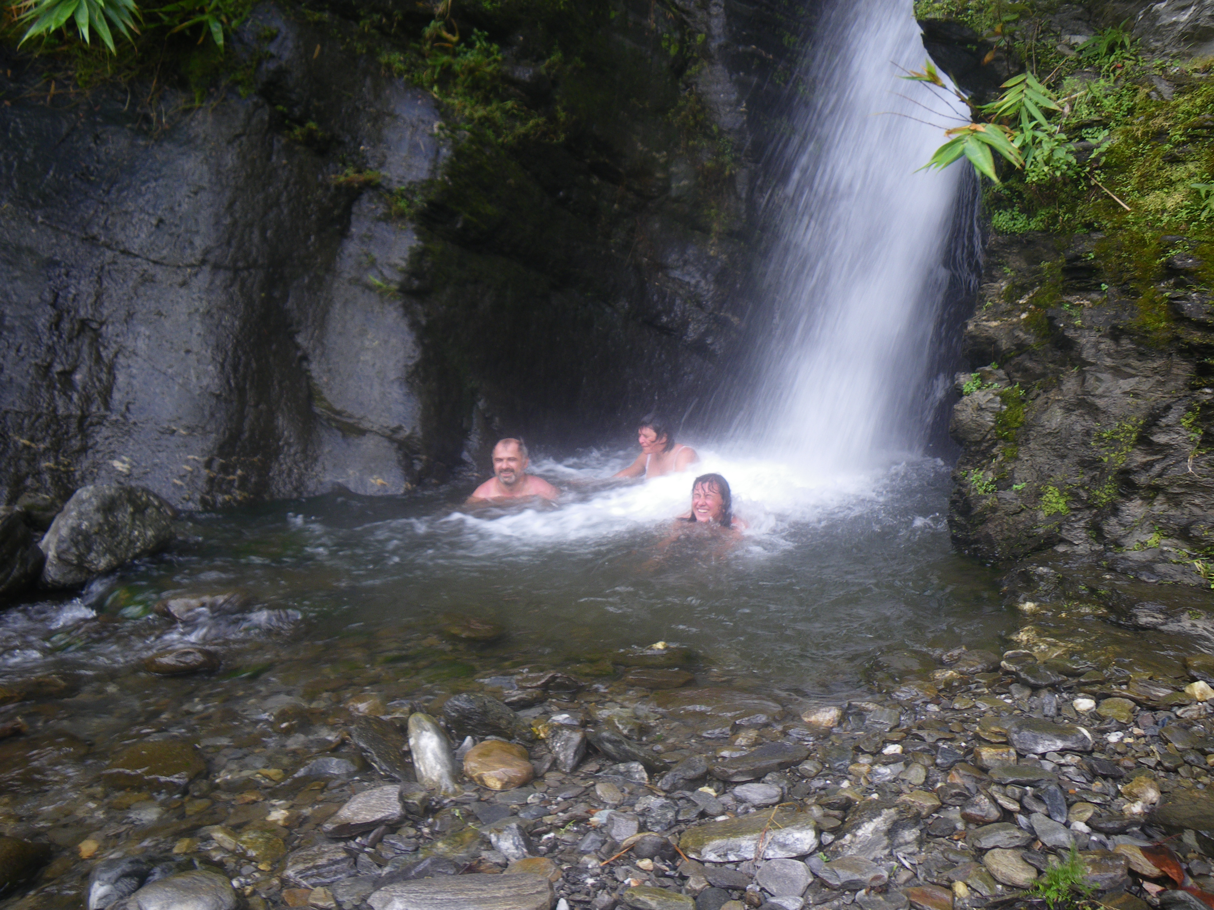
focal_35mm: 28
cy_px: 455
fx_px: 982
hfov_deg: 63.4
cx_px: 607
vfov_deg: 49.7
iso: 50
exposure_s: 1/50
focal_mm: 5
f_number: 3.5
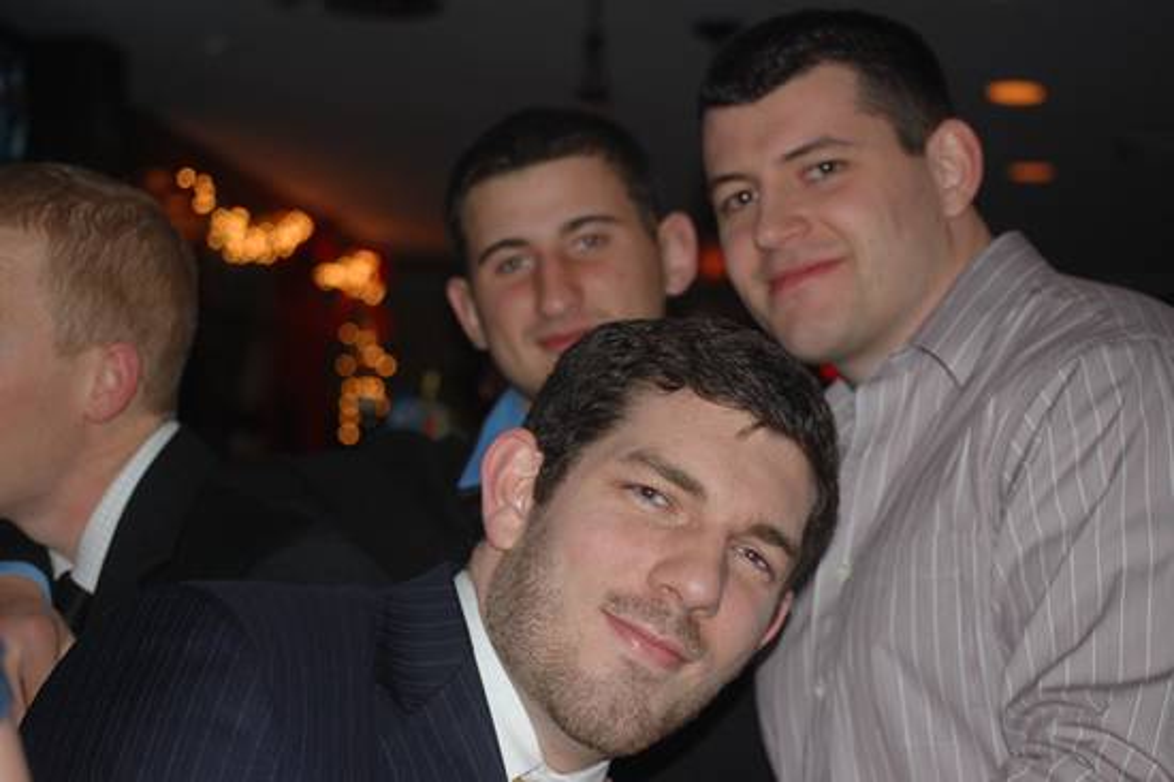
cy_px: 391
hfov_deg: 24.6
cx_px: 587
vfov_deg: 16.5
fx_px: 2689
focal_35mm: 82
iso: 400
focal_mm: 55
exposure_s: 1/60
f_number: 4
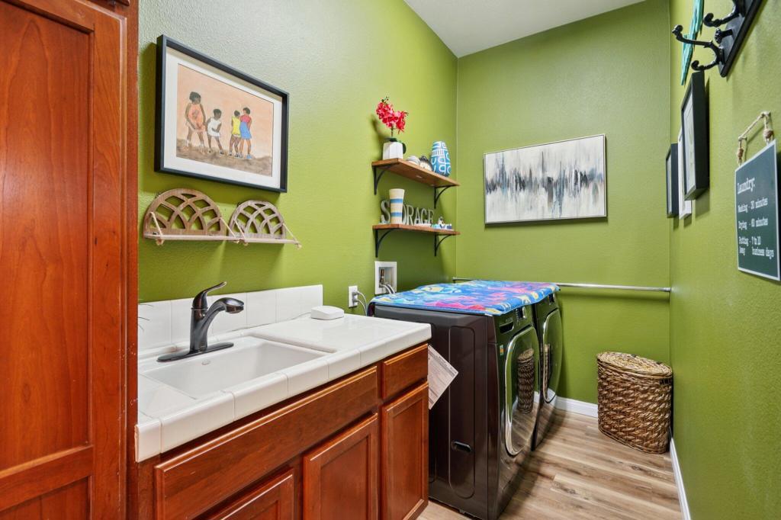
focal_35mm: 16
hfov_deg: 96.8
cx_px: 390
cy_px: 260
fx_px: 347
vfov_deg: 73.7
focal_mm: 16
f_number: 8
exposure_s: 1/2.5
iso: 400
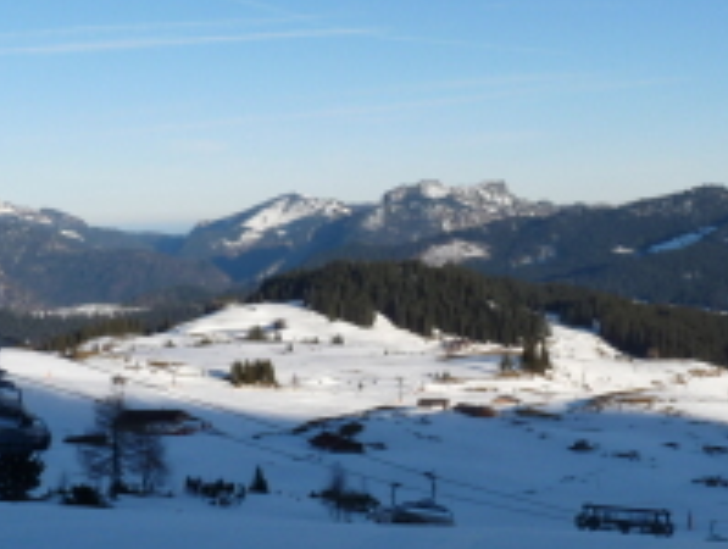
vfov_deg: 22.6
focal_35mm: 65
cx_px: 490
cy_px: 337
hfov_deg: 29.5
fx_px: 1369
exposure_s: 1/800
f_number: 4
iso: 100
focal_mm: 4.8
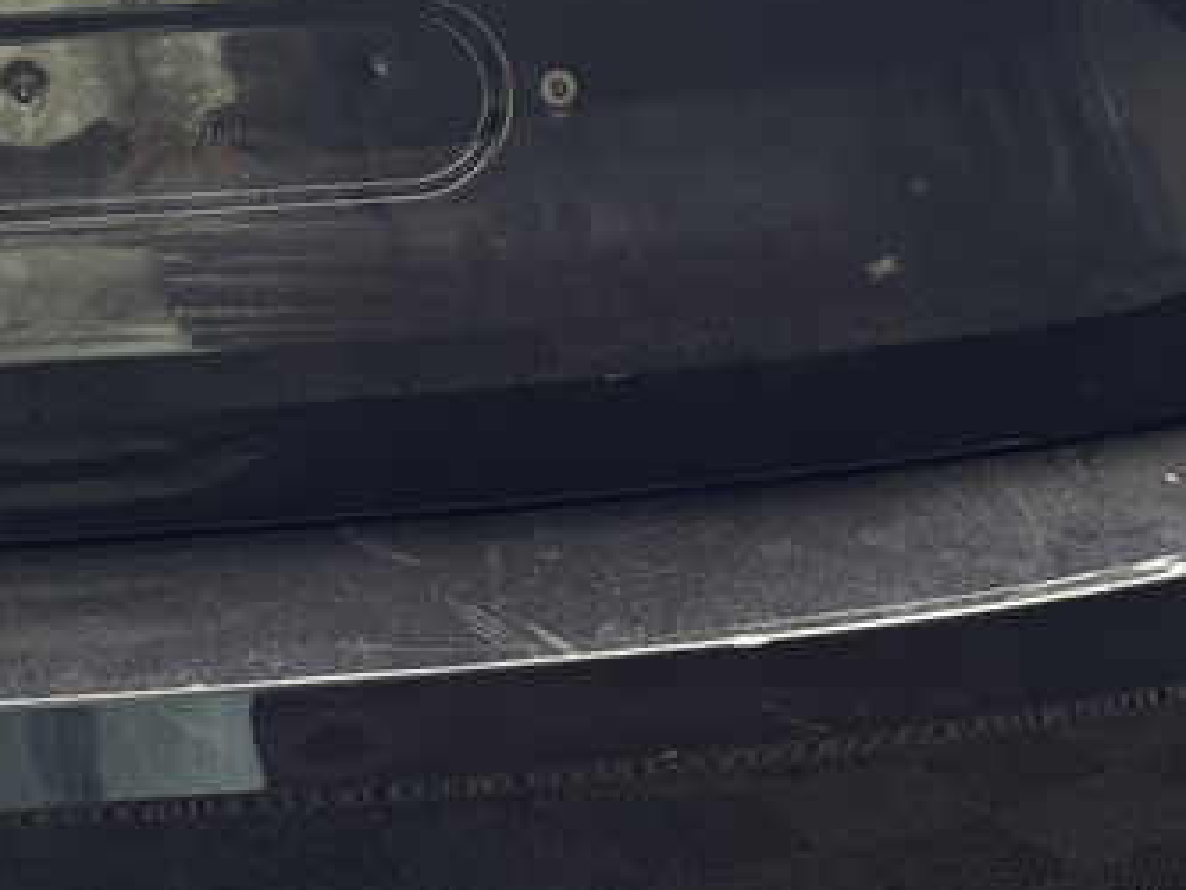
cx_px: 119
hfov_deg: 26.1
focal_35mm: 72
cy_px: 112
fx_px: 2468
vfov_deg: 20.1
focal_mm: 6.76
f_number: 1.78
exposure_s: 1/50
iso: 250
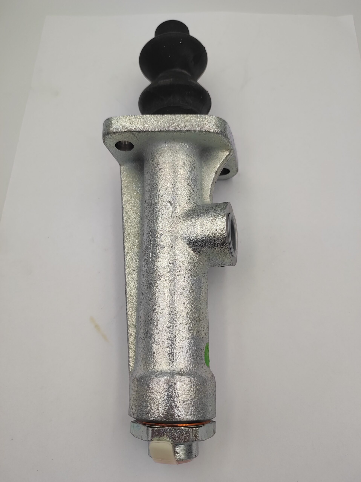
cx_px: 180
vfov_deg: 69.4
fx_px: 348
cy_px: 241
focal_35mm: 25
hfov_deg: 54.8
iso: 50
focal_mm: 4.7
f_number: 1.79
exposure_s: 1/241
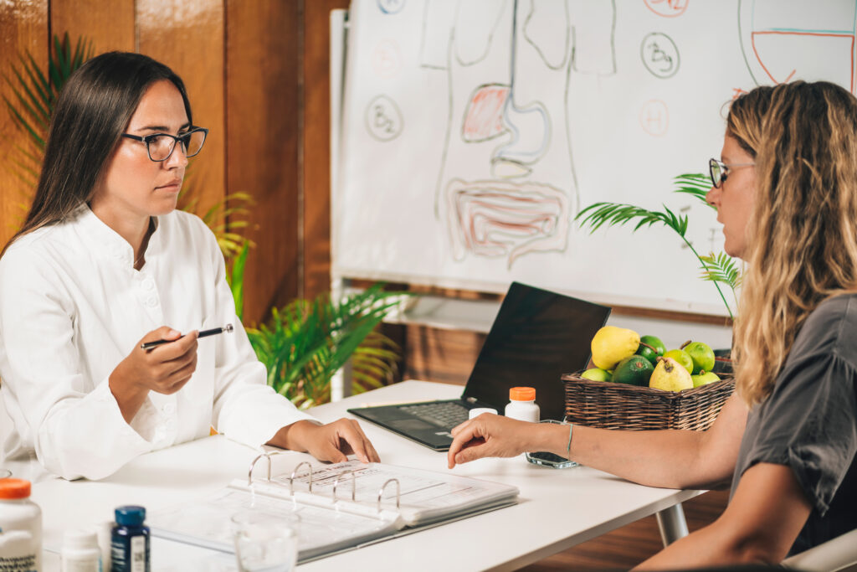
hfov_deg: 19.5
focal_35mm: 105
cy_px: 286
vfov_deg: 13.0
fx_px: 2500
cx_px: 428
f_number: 2.8
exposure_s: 1/160
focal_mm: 105
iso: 64
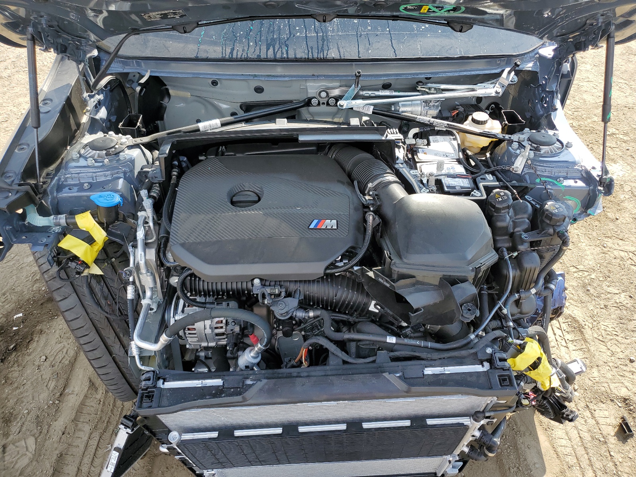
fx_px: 478
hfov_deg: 67.3
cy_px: 238
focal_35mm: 26
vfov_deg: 53.1
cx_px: 318
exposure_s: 1/625
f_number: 1.5
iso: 50
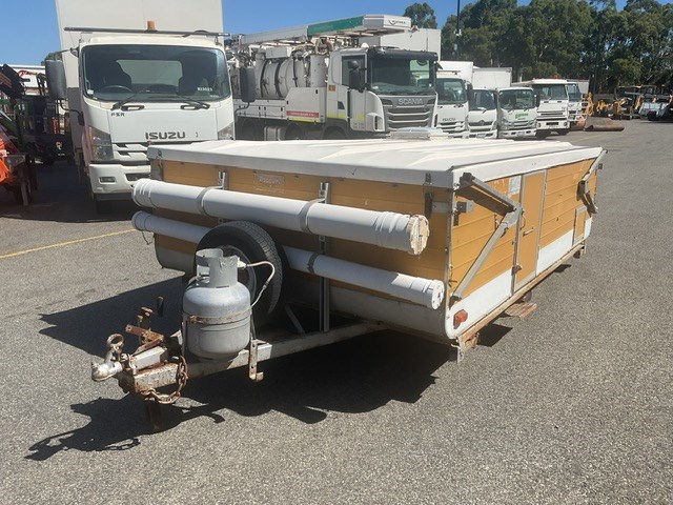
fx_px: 564
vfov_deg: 48.2
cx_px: 336
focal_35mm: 29
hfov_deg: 61.7
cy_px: 252
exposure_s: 1/2801
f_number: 1.8
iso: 16
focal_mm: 3
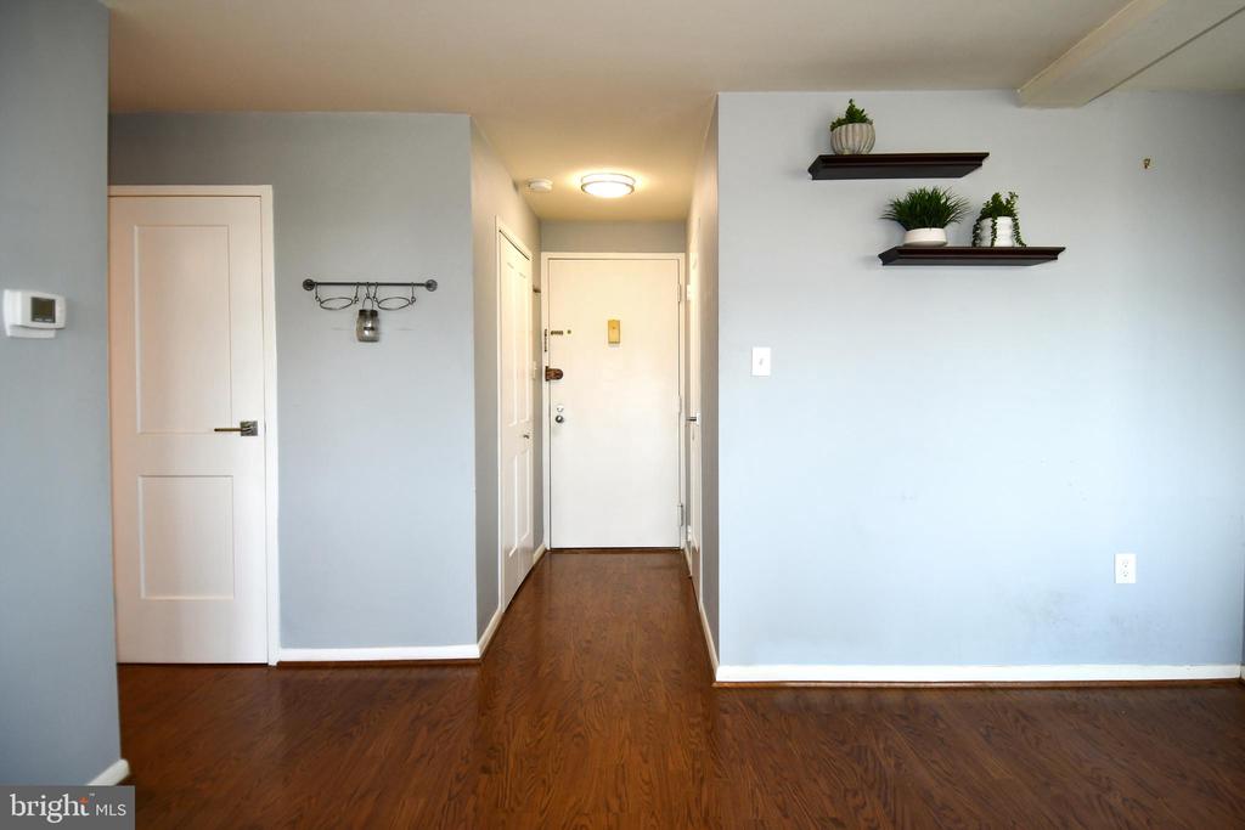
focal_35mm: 18
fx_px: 623
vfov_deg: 67.4
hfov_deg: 90.0
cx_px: 622
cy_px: 415
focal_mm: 12
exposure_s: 1/60
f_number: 4
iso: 280
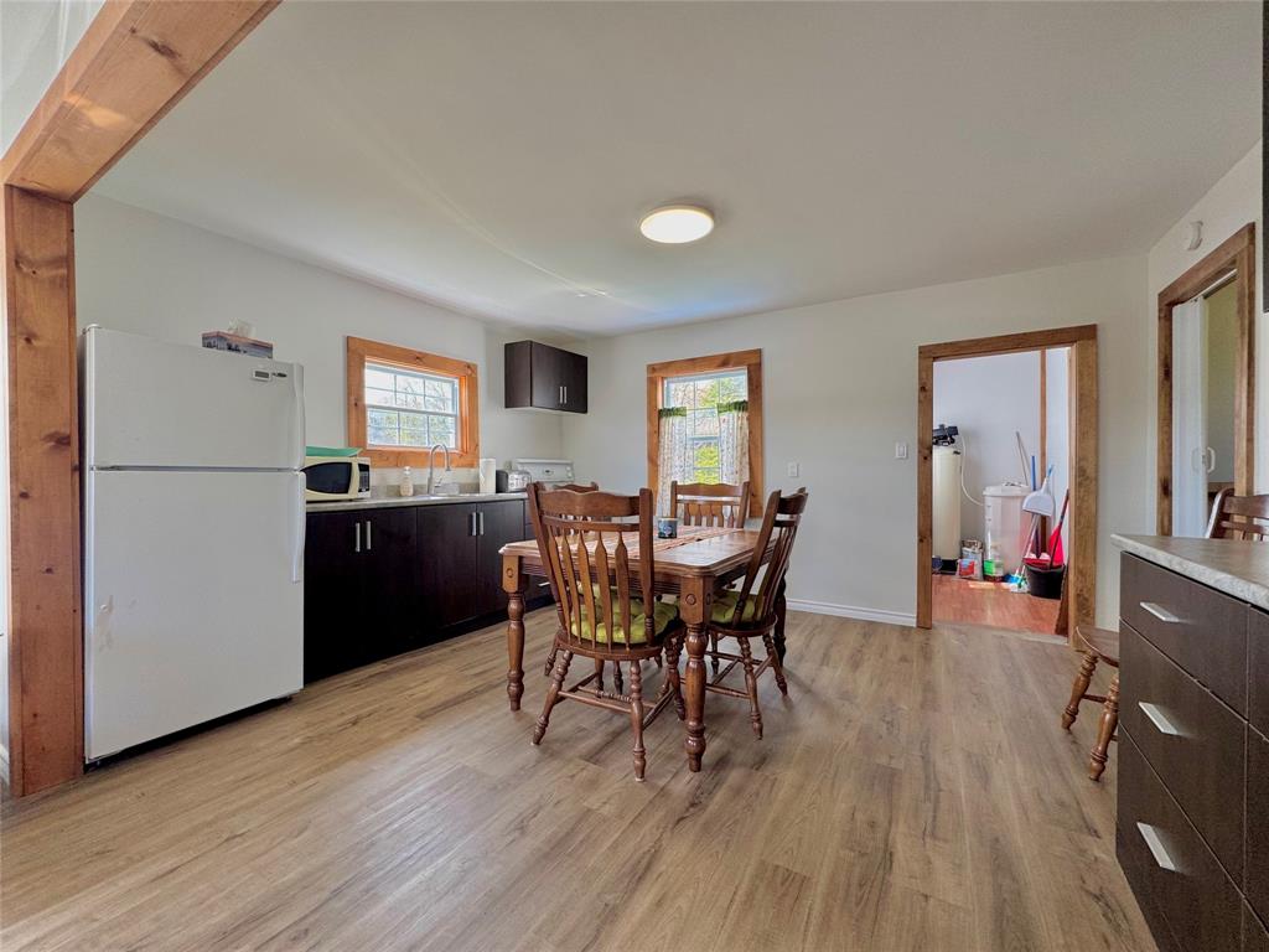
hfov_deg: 102.1
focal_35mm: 14
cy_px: 476
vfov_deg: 85.7
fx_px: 513
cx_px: 634
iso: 80
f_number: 2.2
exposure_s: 1/99
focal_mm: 2.22
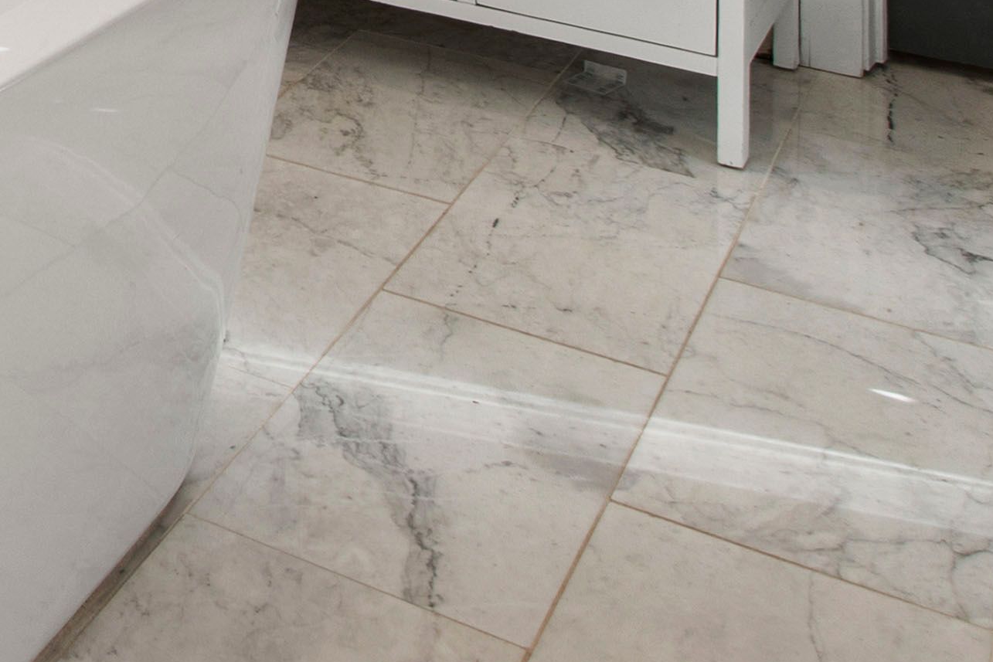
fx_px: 1793
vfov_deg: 16.8
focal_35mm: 65
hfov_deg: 24.8
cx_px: -445
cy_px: -582
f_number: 8
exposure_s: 1/5
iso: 100
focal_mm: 10
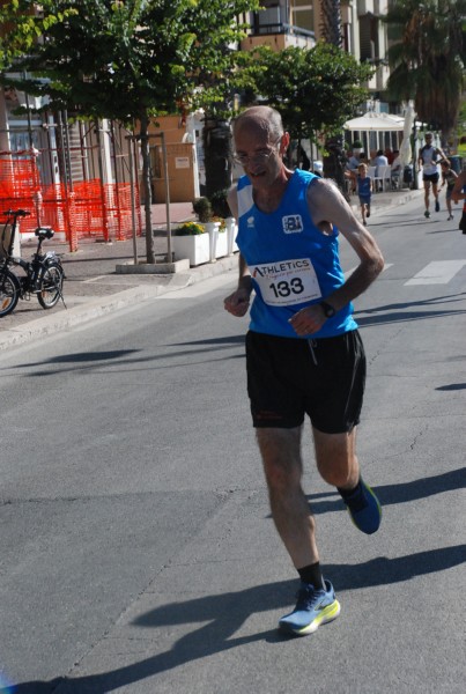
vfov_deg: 21.9
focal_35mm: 93
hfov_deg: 14.8
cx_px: 233
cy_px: 347
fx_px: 1796
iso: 1000
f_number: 8
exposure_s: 1/2000
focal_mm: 62
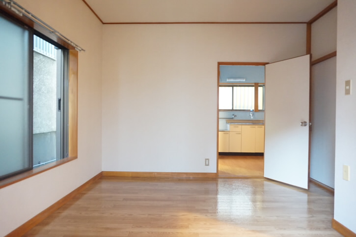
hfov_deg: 73.8
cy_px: 118
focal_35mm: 24
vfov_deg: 53.0
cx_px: 178
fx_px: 237
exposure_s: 1/6
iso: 3200
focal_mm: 16
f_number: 3.5
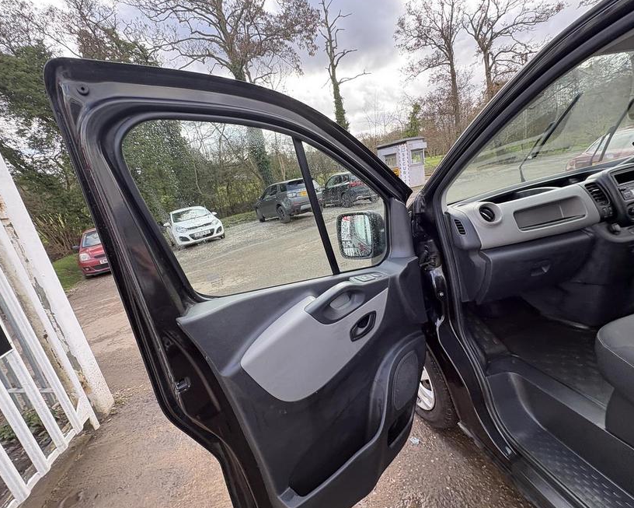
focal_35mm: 15
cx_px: 319
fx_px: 281
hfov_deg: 96.8
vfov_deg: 84.0
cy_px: 251
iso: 40
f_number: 2.2
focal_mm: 2.22
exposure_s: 1/103
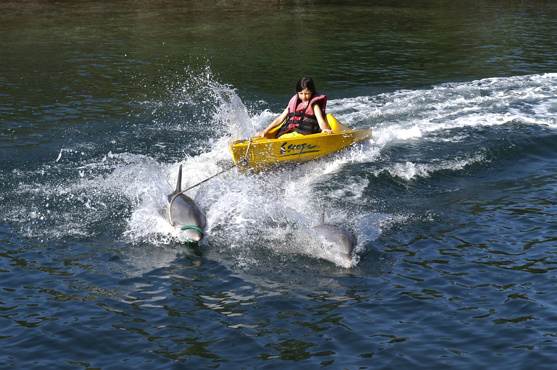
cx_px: 278
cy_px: 185
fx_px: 1623
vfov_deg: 13.0
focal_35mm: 105
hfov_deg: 19.5
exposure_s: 1/250
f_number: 9
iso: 200
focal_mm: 70
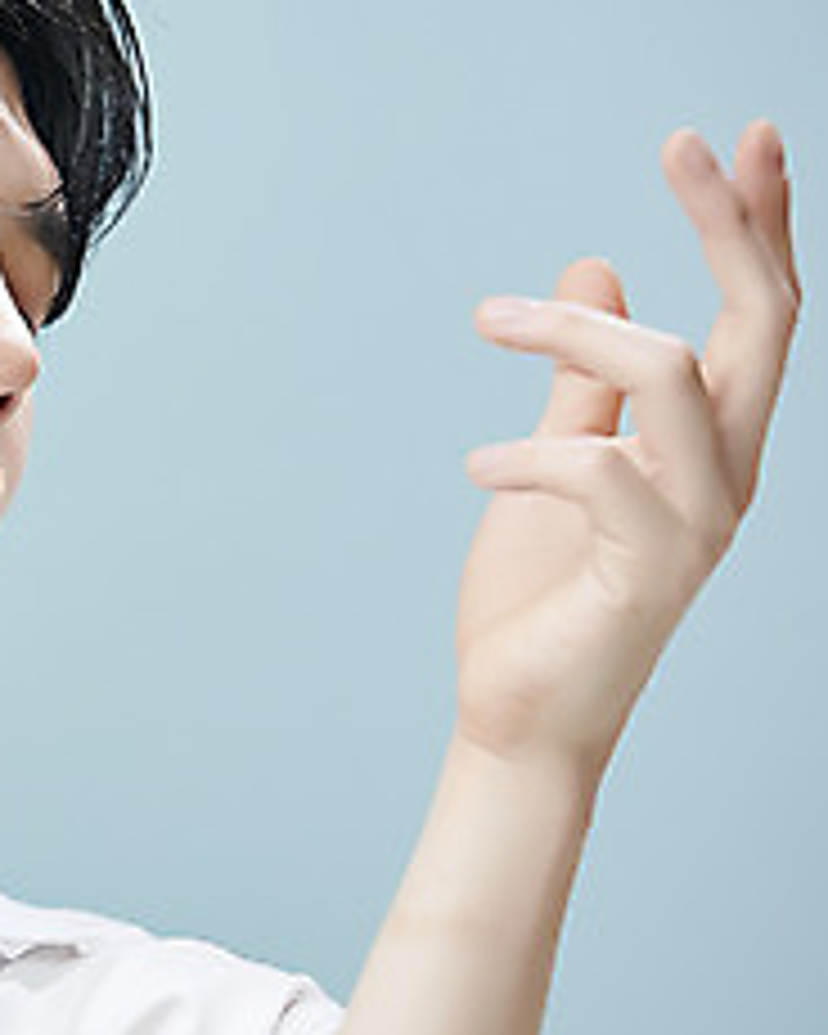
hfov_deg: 3.3
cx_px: -425
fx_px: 14244
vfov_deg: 4.2
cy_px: 468
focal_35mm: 465
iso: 50
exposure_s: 1/125
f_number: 5.6
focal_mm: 190
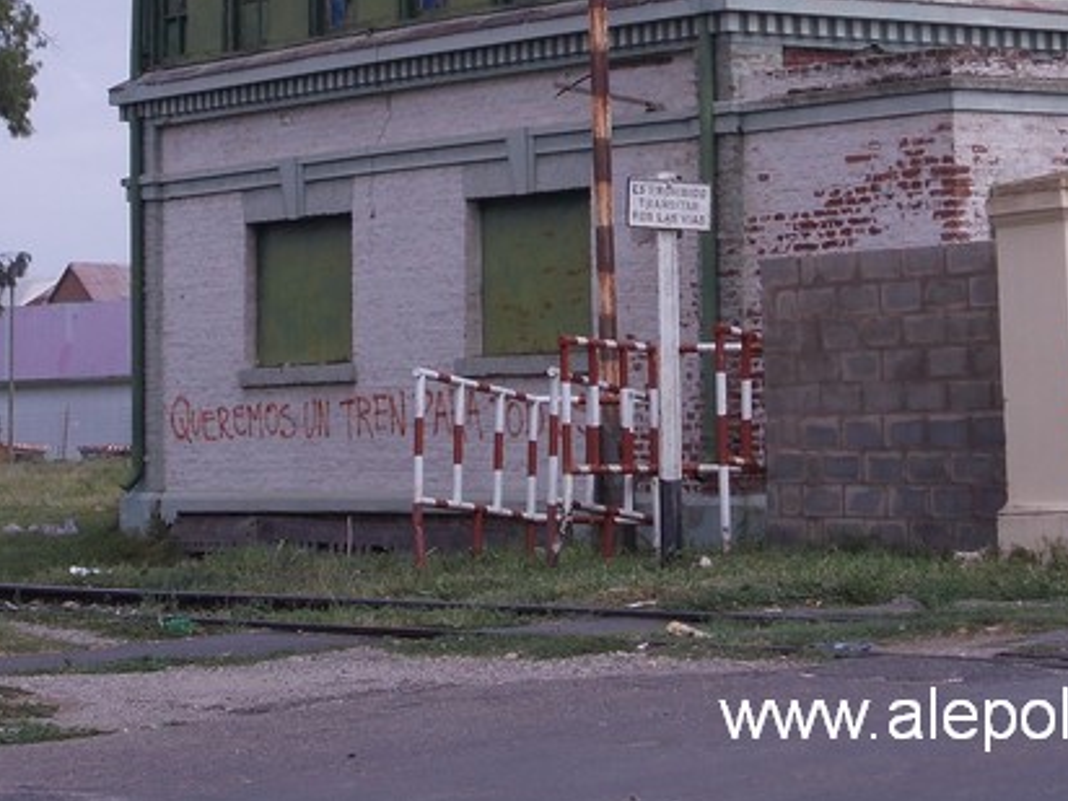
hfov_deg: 14.9
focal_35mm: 132
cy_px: 67
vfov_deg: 11.2
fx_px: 4073
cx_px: 638
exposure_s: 1/160
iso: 80
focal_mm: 10
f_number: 8.6
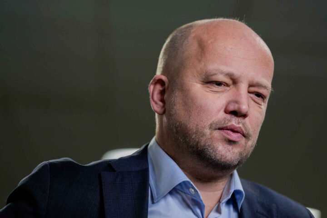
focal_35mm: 157
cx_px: 164
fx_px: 1426
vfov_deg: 8.7
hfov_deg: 13.1
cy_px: 109
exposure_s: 1/160
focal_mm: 157
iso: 1600
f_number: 2.8
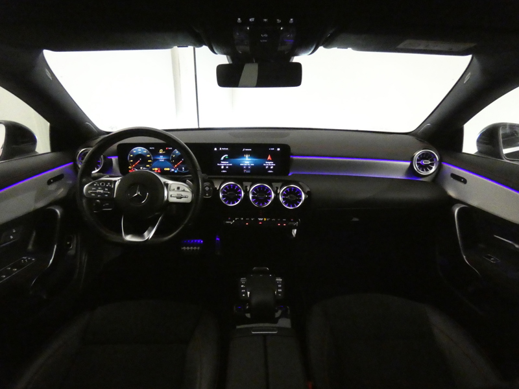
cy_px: 194
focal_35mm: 20
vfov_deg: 66.0
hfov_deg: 81.7
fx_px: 300
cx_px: 260
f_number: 2.8
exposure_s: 1/80
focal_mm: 3.6
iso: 3200
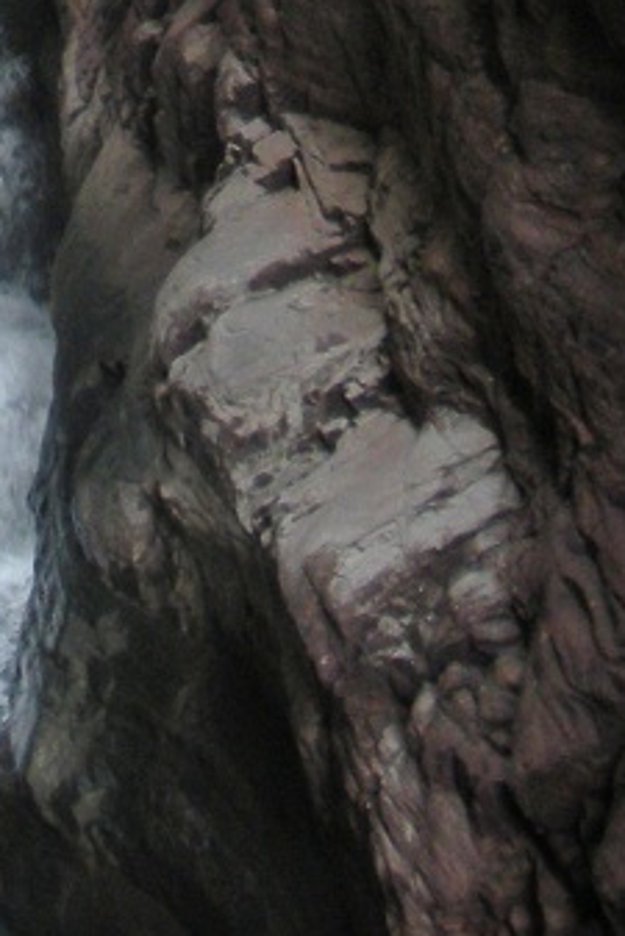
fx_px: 3850
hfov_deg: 9.2
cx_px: -86
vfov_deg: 12.4
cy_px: -874
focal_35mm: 148
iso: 78
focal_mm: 6.3
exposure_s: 1/59.7
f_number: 3.5
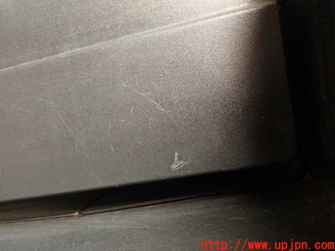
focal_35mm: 27
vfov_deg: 51.3
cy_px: 117
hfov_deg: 65.3
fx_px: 261
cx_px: 157
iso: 200
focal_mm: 4.5
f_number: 2
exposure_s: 1/40
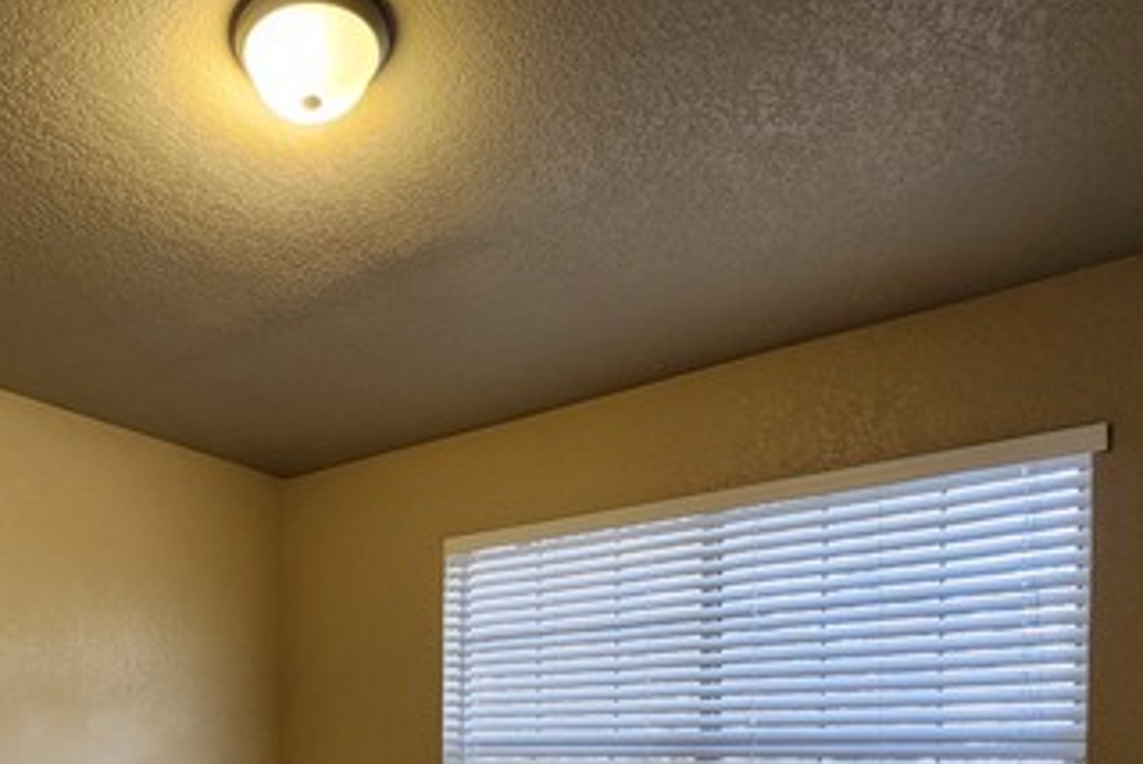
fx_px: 858
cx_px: 279
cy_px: 785
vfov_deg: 41.1
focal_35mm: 27
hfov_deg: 63.2
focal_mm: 2.2
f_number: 2.2
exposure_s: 1/40
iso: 320
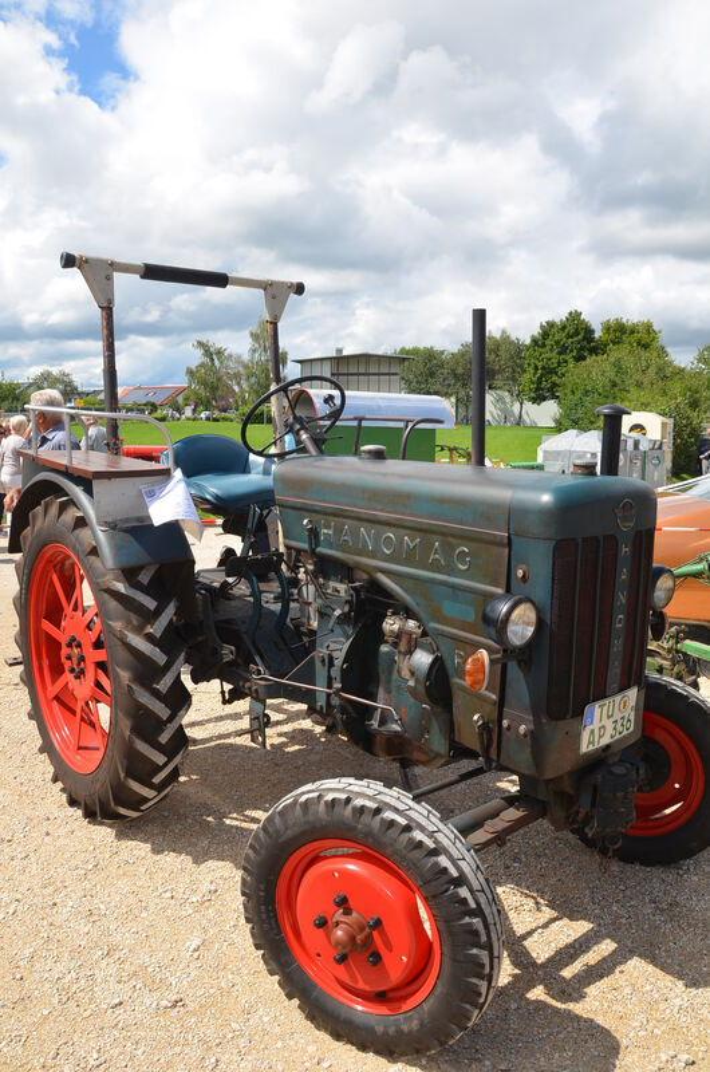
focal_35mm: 27
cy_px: 536
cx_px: 355
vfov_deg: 67.5
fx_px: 802
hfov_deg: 47.7
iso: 100
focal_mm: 18
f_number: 9.5
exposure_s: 1/200
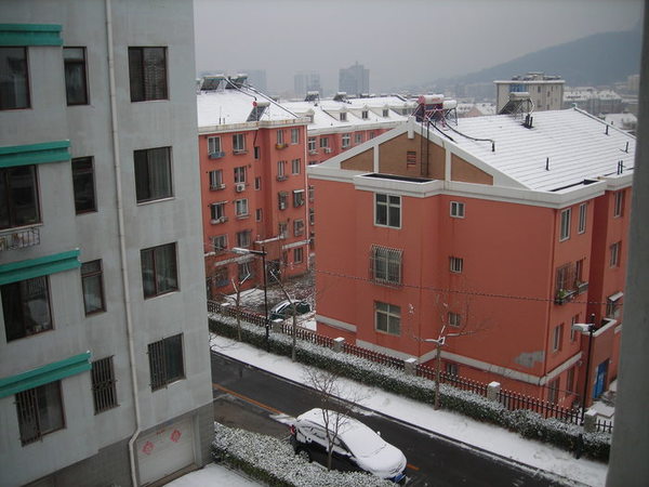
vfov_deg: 37.7
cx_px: 324
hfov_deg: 49.0
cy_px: 244
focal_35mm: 38
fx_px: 712
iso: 50
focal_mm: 6.3
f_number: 3.2
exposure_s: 1/46
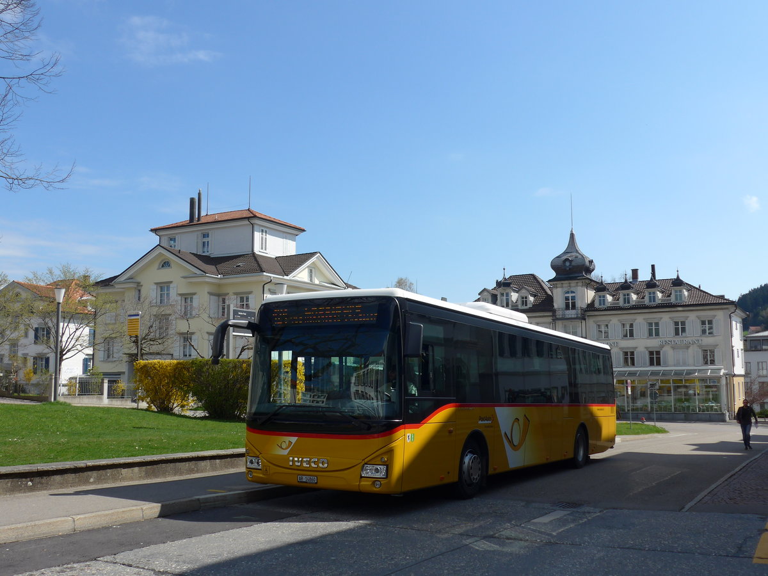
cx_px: 384
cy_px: 288
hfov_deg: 51.4
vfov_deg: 39.7
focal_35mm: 36
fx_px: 799
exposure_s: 1/2000
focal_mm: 7.5
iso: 80
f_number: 2.8
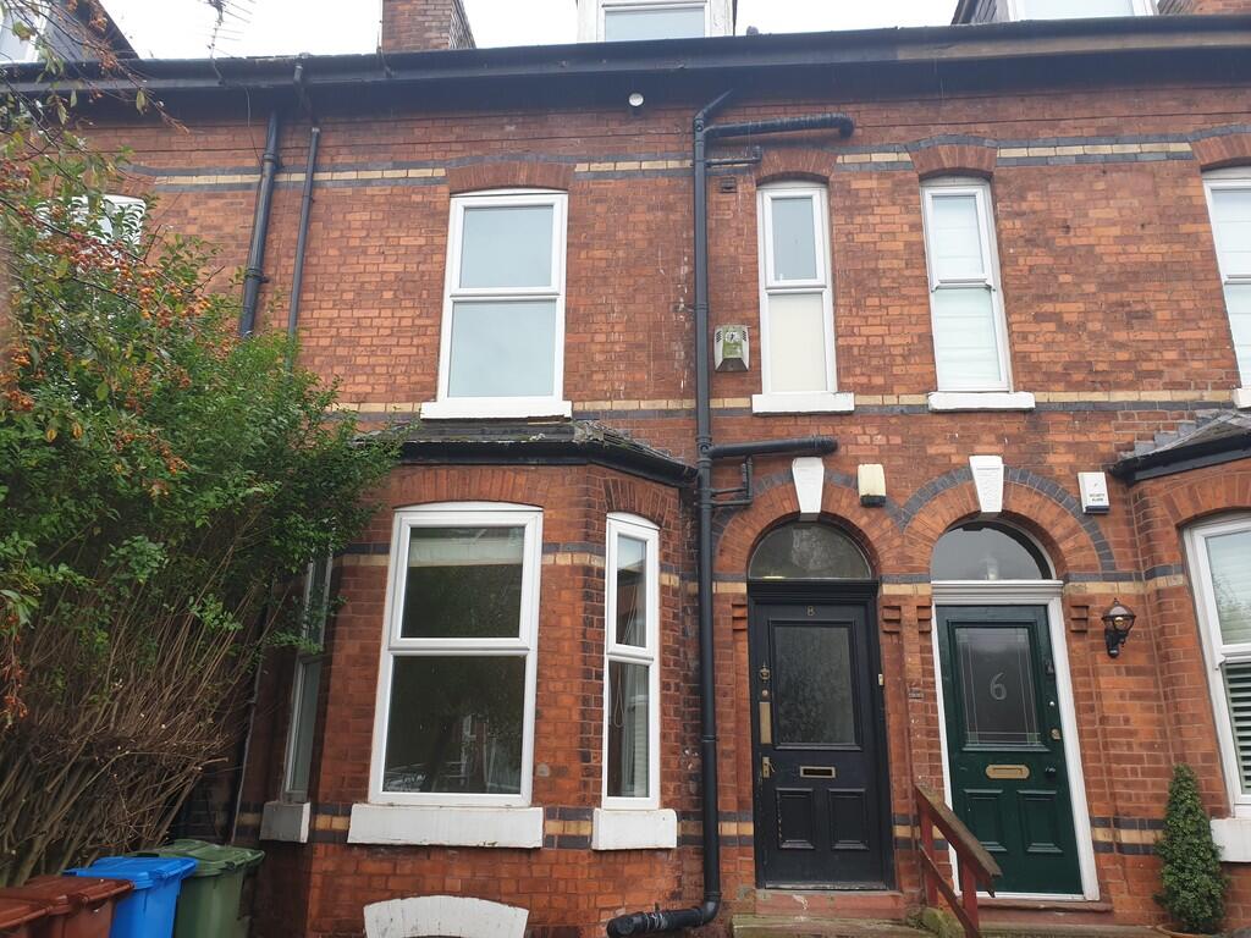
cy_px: 469
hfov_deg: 67.3
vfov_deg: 53.1
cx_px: 626
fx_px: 940
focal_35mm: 26
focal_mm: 4.3
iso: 50
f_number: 2.4
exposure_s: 1/100
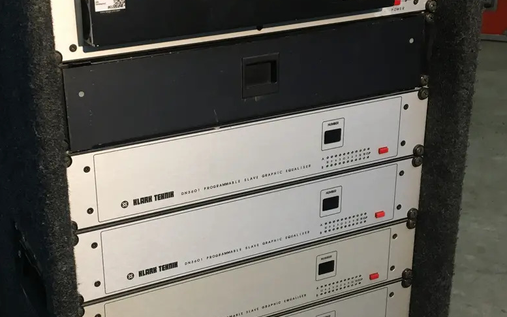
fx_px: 787
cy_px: 169
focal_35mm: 57
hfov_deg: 35.5
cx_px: 183
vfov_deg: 22.7
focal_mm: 4.15
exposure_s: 1/33
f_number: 2.2
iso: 100
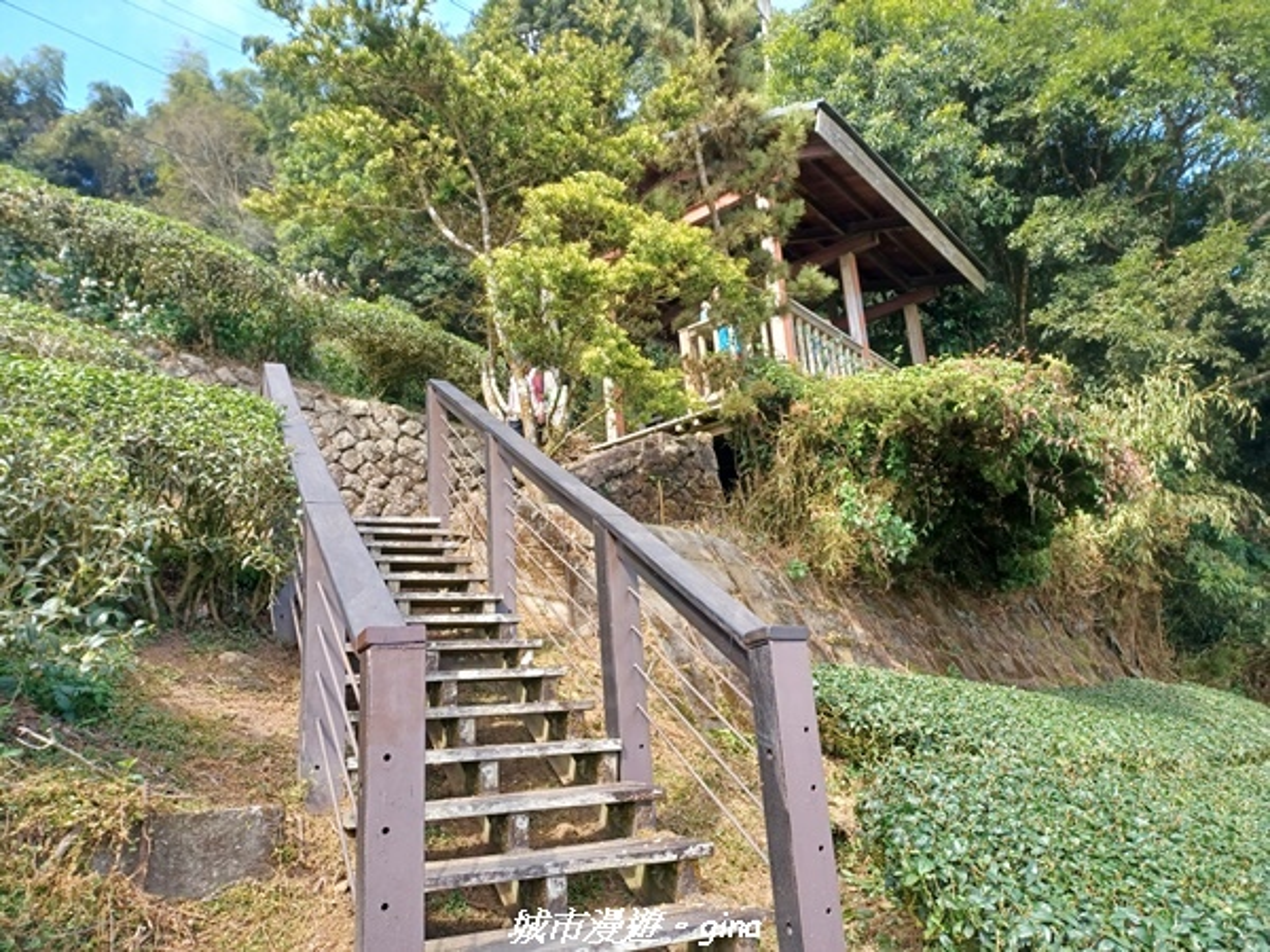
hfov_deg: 69.4
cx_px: 635
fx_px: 917
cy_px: 476
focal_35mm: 25
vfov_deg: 54.9
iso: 40
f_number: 1.8
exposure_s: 1/120
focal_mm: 4.6
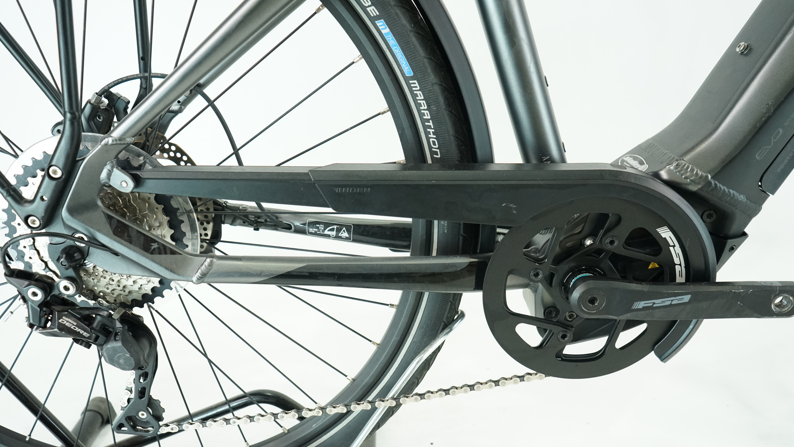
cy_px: 265
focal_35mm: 30
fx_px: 632
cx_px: 403
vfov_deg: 38.8
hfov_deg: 64.3
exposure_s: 1/200
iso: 2500
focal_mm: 28
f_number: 5
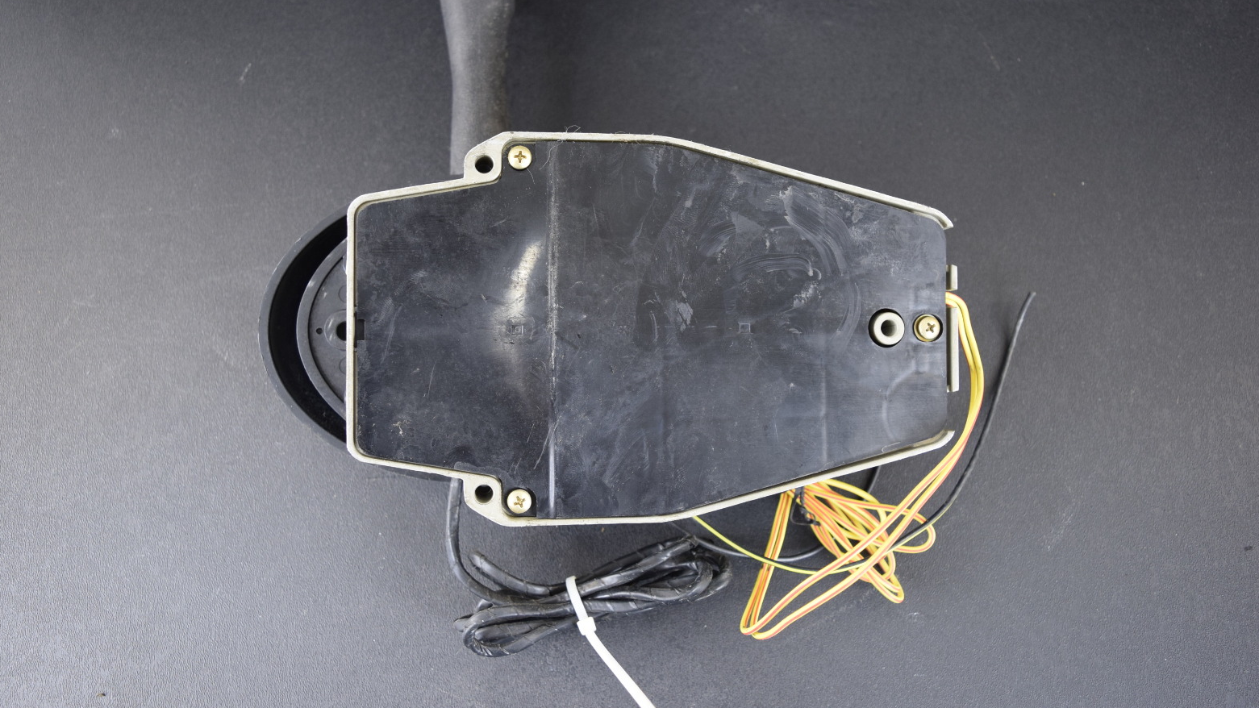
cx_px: 630
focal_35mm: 29
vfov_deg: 40.1
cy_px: 318
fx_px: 968
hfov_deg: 66.1
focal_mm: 18
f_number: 4.5
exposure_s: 1/125
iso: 800
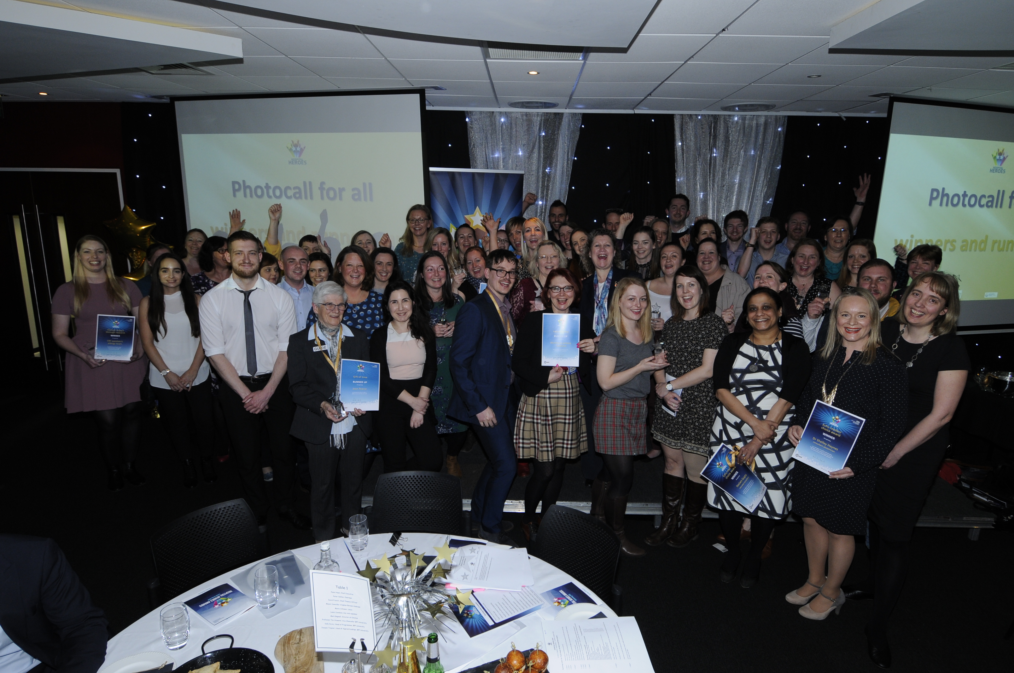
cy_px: 336
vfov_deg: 59.4
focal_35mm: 21
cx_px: 507
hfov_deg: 81.3
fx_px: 591
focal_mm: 14
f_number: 5.6
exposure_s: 1/60
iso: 400
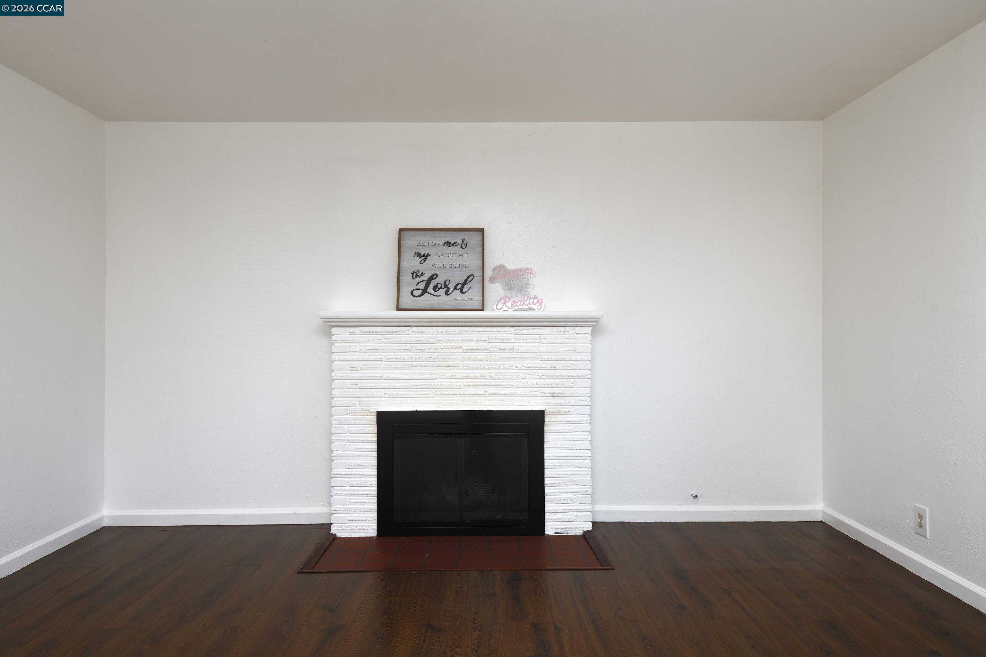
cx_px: 493
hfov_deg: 73.7
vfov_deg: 53.1
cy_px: 328
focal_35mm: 24
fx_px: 657
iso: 160
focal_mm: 24
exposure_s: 1/125
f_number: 8
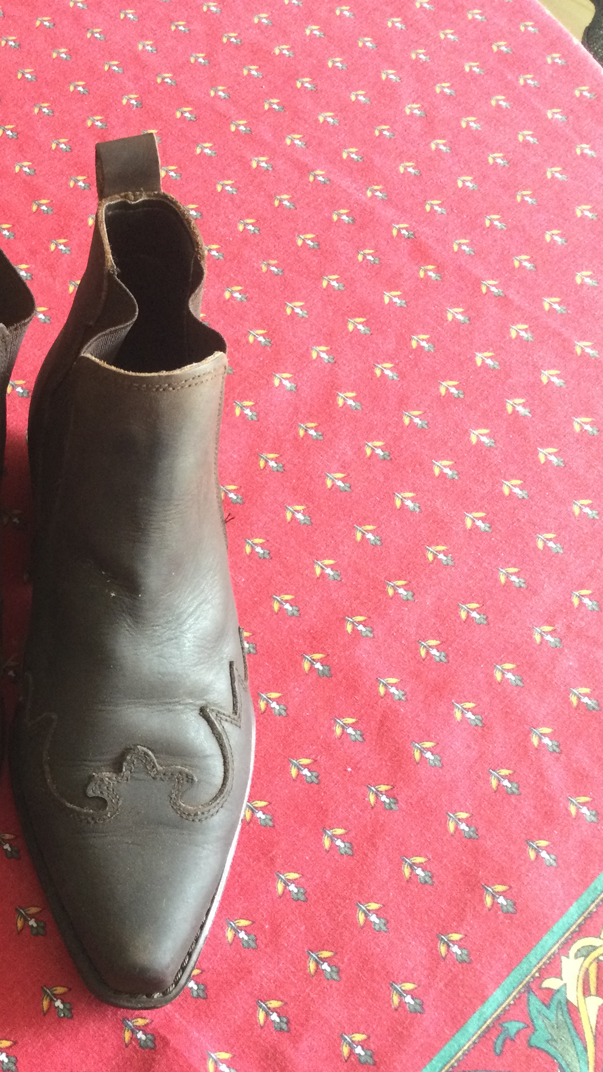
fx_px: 1307
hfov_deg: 24.5
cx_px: -37
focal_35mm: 46
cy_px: 545
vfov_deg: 44.6
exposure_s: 1/33
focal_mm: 3.3
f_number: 2.4
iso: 160
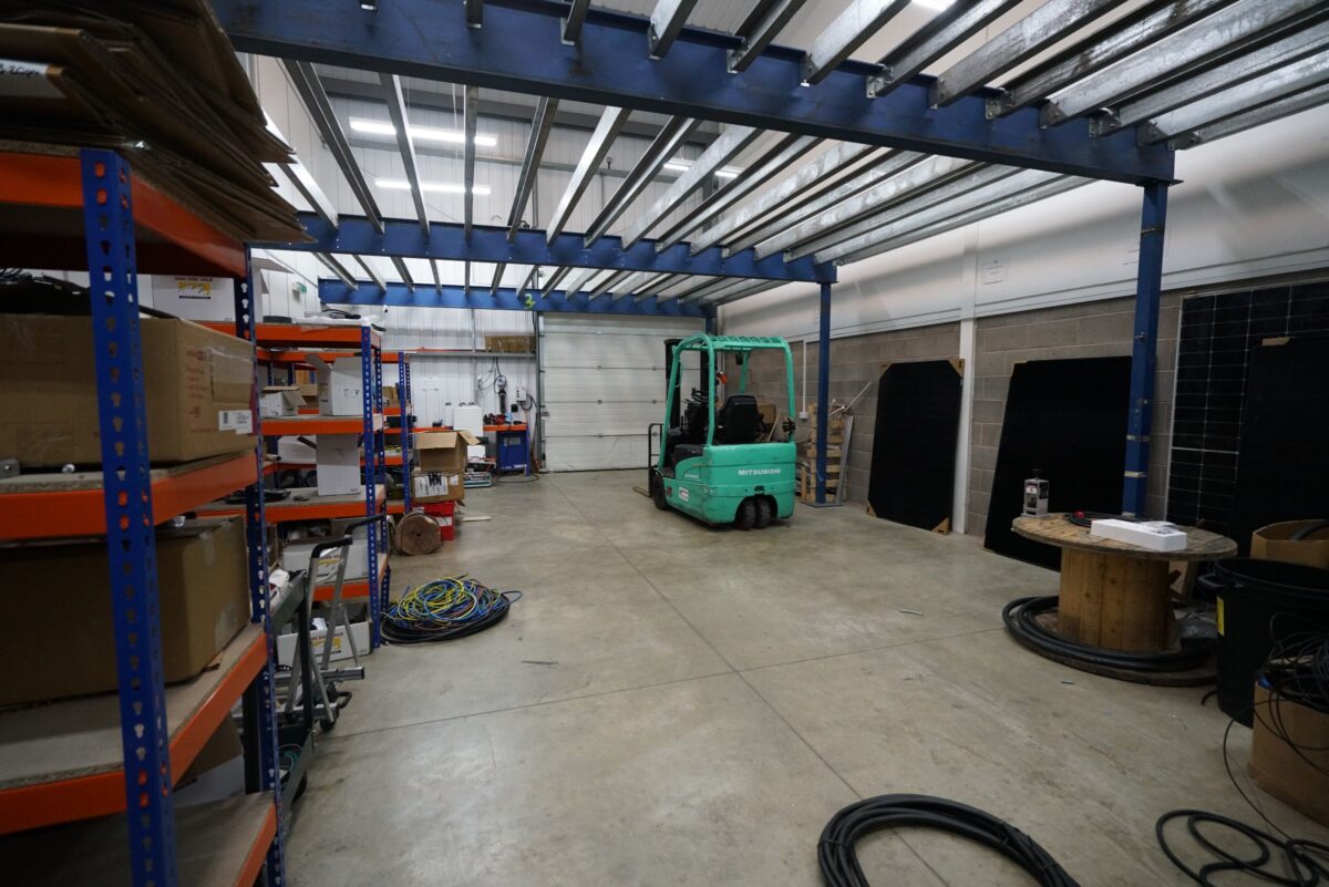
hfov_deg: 96.7
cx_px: 664
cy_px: 444
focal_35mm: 16
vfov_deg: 73.8
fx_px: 591
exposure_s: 1/160
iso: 4000
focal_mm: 16
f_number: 4
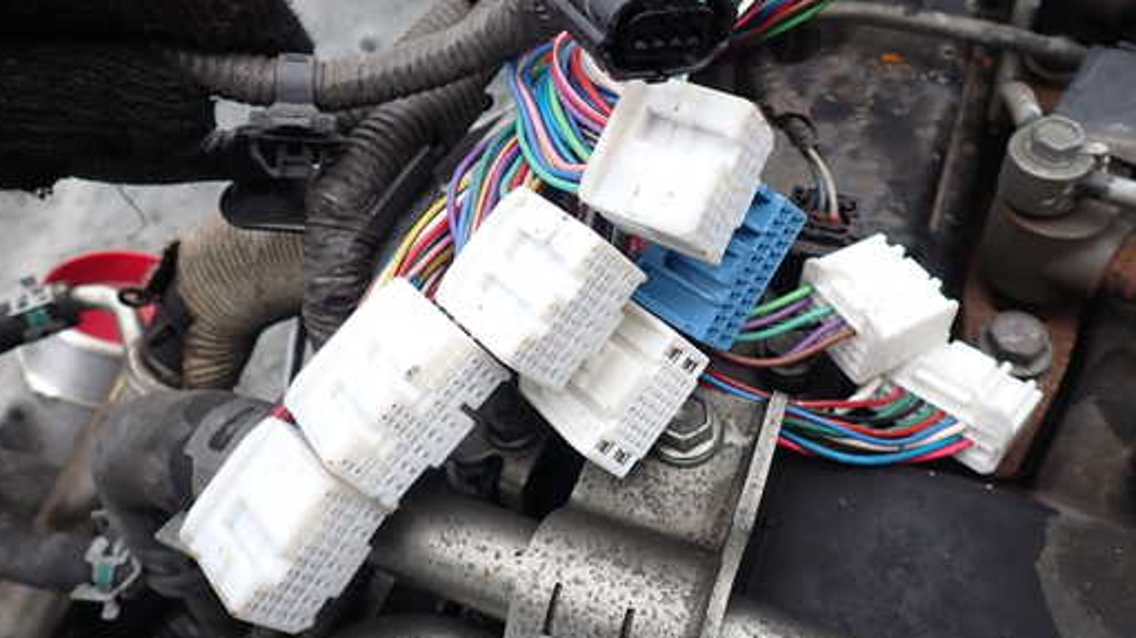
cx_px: 580
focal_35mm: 32
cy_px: 211
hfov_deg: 61.0
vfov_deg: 36.3
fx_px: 964
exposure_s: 1/320
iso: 100
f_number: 2.8
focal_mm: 4.5
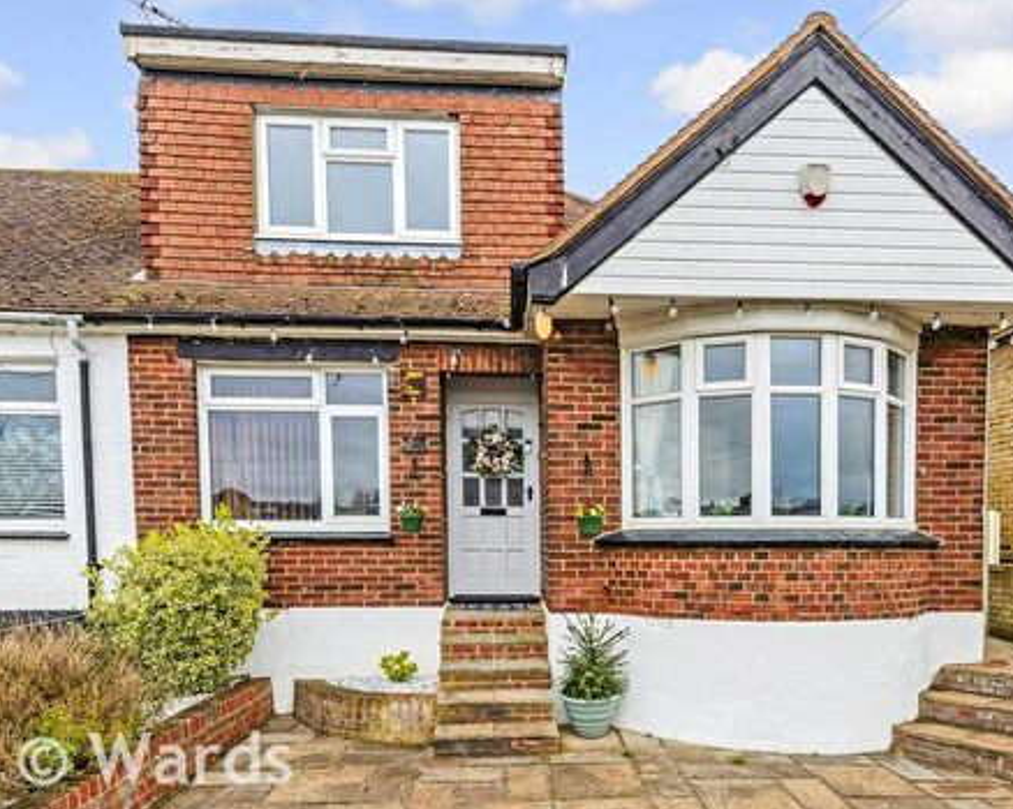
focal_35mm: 21
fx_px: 629
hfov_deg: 77.5
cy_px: 389
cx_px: 544
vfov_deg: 65.5
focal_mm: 14
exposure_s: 1/400
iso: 400
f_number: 8
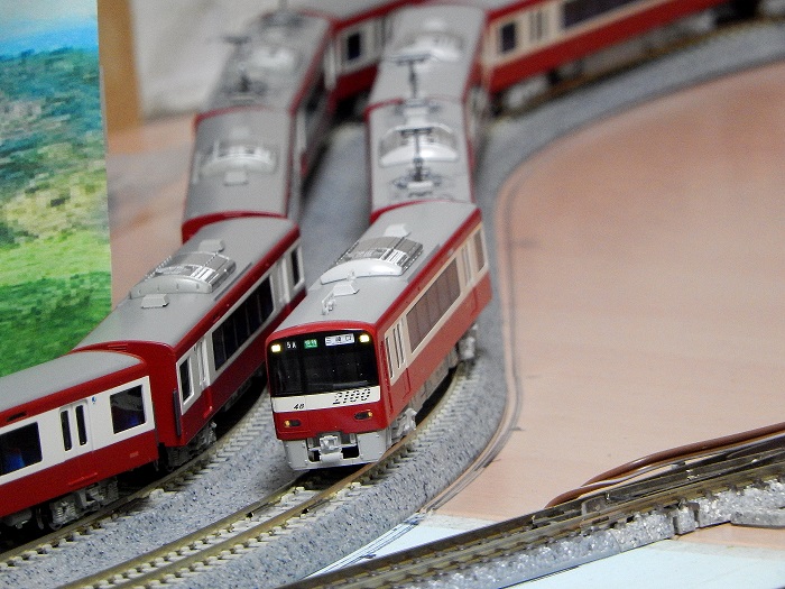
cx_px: 392
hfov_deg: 4.7
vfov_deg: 3.5
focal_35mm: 420
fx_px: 9524
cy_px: 294
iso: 800
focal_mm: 75.4
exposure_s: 1/10
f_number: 6.2
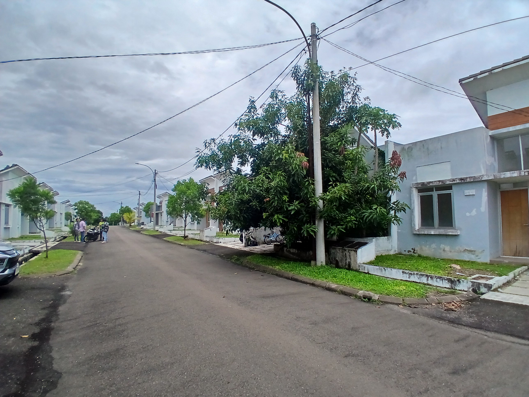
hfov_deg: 91.0
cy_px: 198
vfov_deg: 74.7
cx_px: 264
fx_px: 260
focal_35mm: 17
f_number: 2.2
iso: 50
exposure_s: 1/2304
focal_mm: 1.4
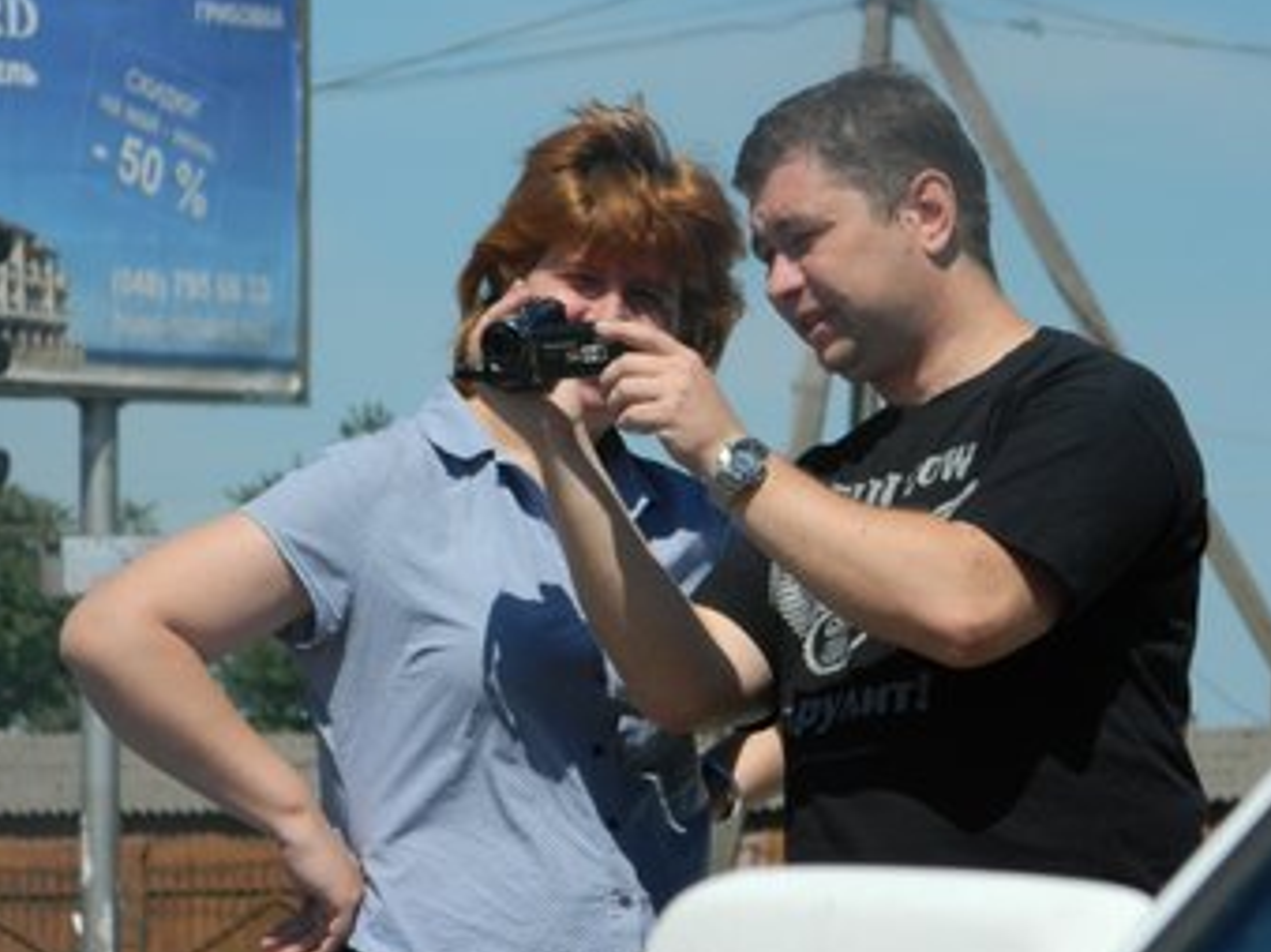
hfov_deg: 6.0
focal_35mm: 328
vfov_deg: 4.5
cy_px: 461
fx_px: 12039
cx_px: 656
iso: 80
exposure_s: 1/640
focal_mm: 50
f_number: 5.6
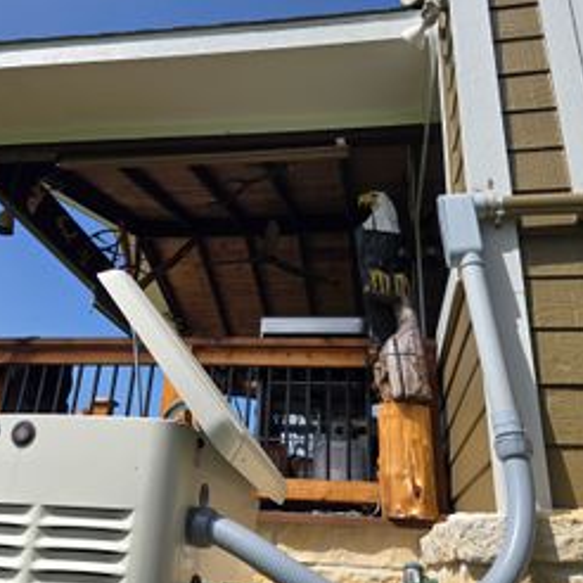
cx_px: 263
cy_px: 277
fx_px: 629
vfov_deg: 49.7
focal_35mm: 33
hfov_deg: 49.7
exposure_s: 1/1915
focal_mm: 5.4
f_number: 1.8
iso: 25
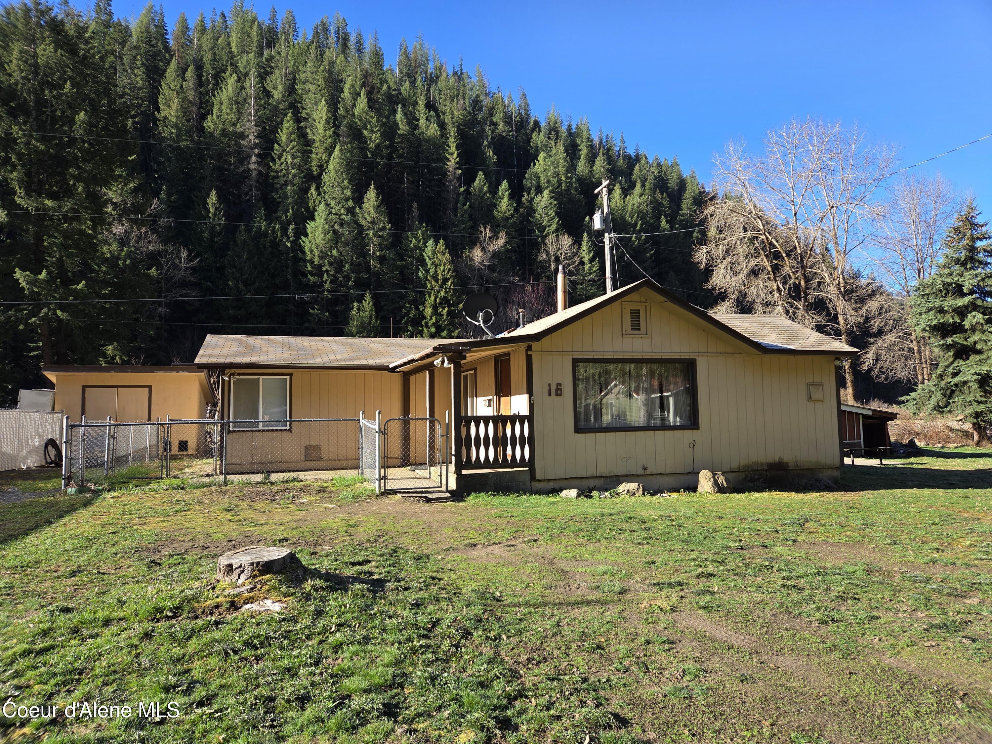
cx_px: 496
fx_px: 659
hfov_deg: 73.9
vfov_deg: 58.9
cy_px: 372
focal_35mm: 23
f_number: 1.8
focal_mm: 5.4
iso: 80
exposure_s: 1/1410
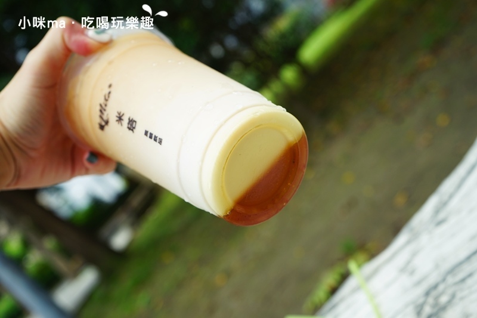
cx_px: 238
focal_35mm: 42
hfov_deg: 46.4
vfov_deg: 31.9
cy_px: 159
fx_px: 556
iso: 100
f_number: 6.3
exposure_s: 1/80
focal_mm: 42
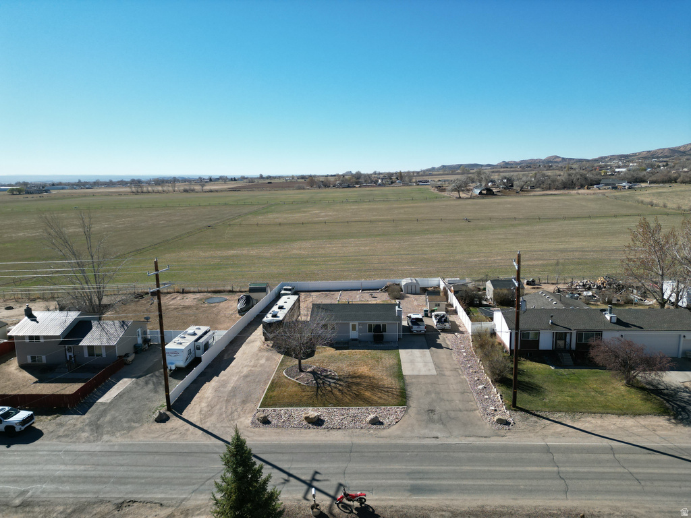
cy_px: 259
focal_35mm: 24
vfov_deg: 56.8
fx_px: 479
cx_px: 346
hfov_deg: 71.6
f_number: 1.7
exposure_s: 1/3200
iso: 140
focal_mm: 6.72
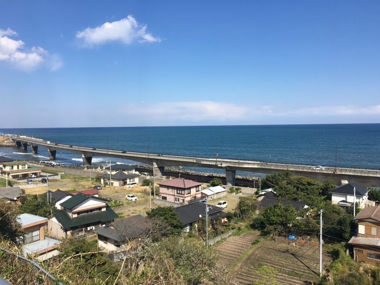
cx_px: 190
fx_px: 318
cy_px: 142
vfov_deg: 48.2
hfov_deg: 61.7
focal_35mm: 29
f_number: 2.2
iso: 25
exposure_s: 1/1789
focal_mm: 4.15
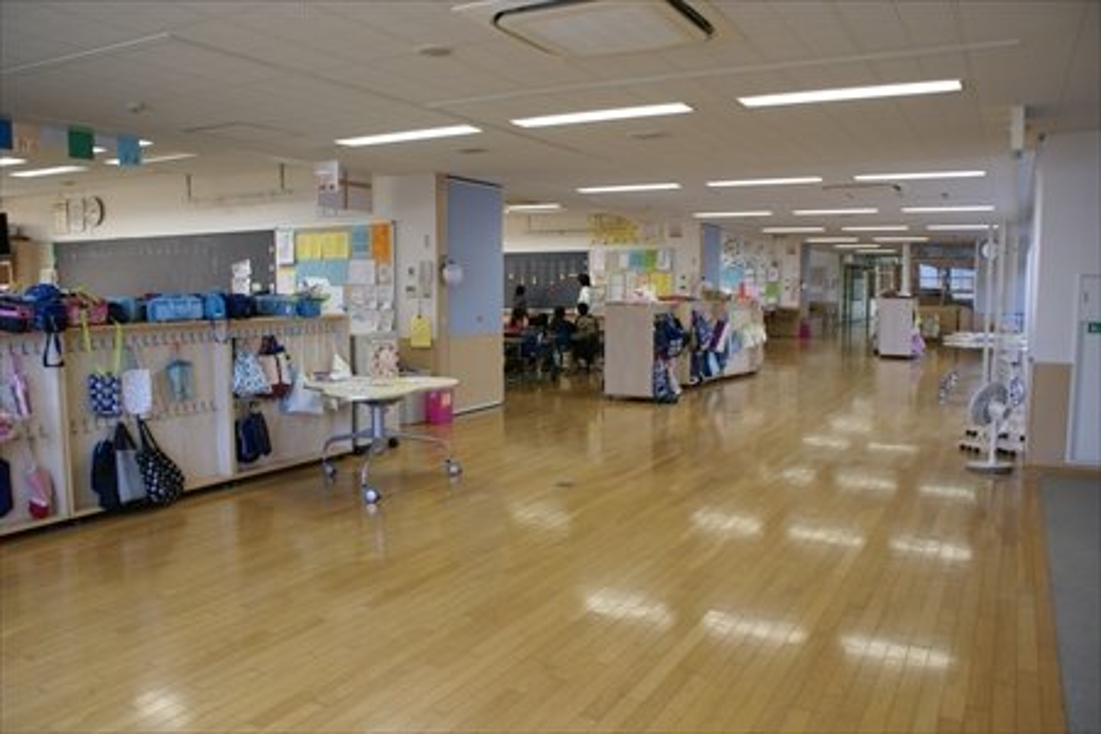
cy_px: 367
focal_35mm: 27
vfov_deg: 47.9
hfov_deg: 67.4
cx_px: 550
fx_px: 826
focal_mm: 18
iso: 100
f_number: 4
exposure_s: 1/30
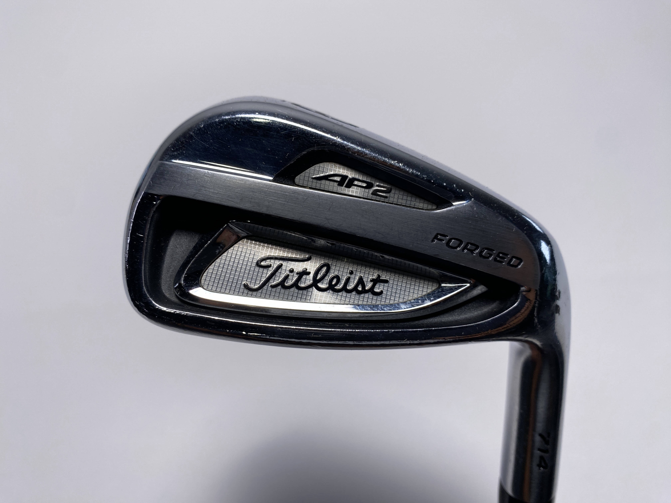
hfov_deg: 69.4
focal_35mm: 25
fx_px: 485
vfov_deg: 54.9
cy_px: 252
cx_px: 336
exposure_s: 1/702
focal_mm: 4.25
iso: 32
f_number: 1.8
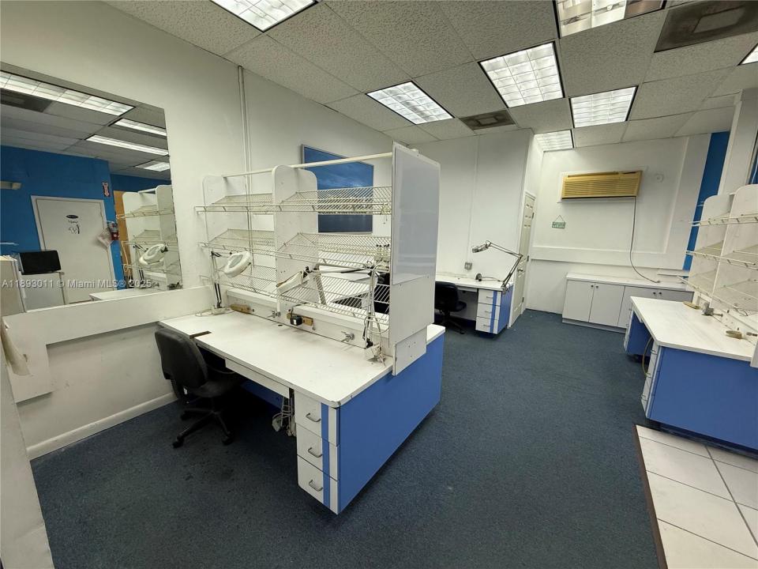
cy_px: 284
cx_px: 379
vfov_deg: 85.7
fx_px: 307
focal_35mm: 14
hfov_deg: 102.1
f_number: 2.2
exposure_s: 1/120
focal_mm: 2.22
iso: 125
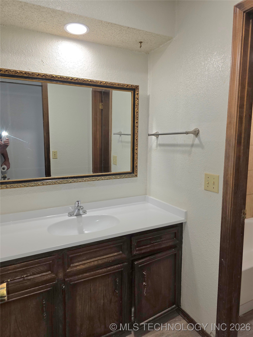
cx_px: 126
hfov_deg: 58.9
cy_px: 168
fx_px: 224
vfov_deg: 73.9
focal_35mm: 23
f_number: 1.7
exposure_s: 1/60.2
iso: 32
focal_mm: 6.3
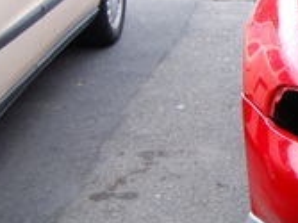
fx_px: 1144
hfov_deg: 13.6
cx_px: 494
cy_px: -18
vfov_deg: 11.0
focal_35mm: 133
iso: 200
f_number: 4
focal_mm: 24
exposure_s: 1/50
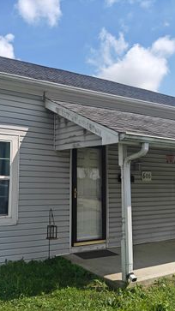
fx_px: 297
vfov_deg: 55.3
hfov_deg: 32.7
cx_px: 71
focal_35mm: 36
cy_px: 160
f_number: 1.8
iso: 64
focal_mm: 5.59
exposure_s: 1/5183
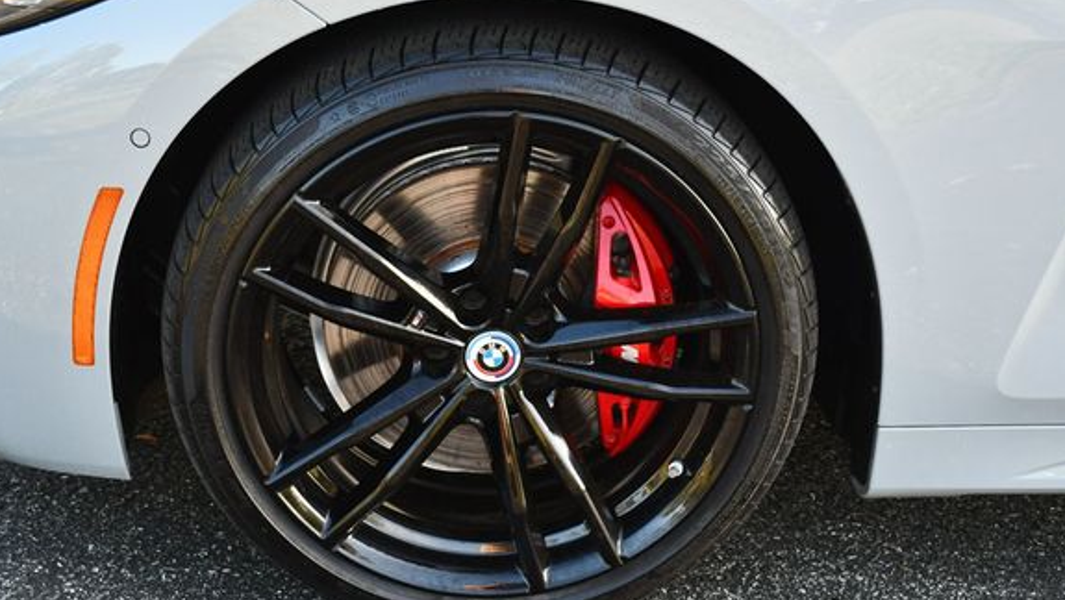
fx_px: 1582
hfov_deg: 37.2
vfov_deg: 21.5
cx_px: 495
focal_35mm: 56
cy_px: 326
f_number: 4.5
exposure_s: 1/250
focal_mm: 24
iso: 400
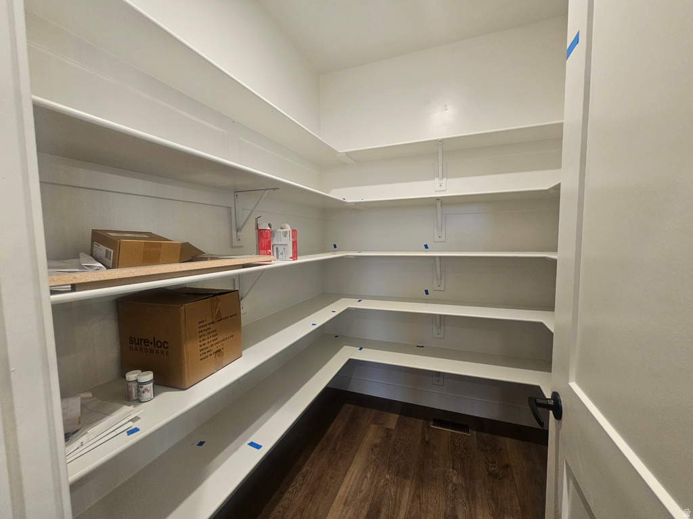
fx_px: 260
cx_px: 346
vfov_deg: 89.9
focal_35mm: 13
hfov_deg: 106.2
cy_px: 260
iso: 250
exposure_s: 1/60
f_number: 2.2
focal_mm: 2.2
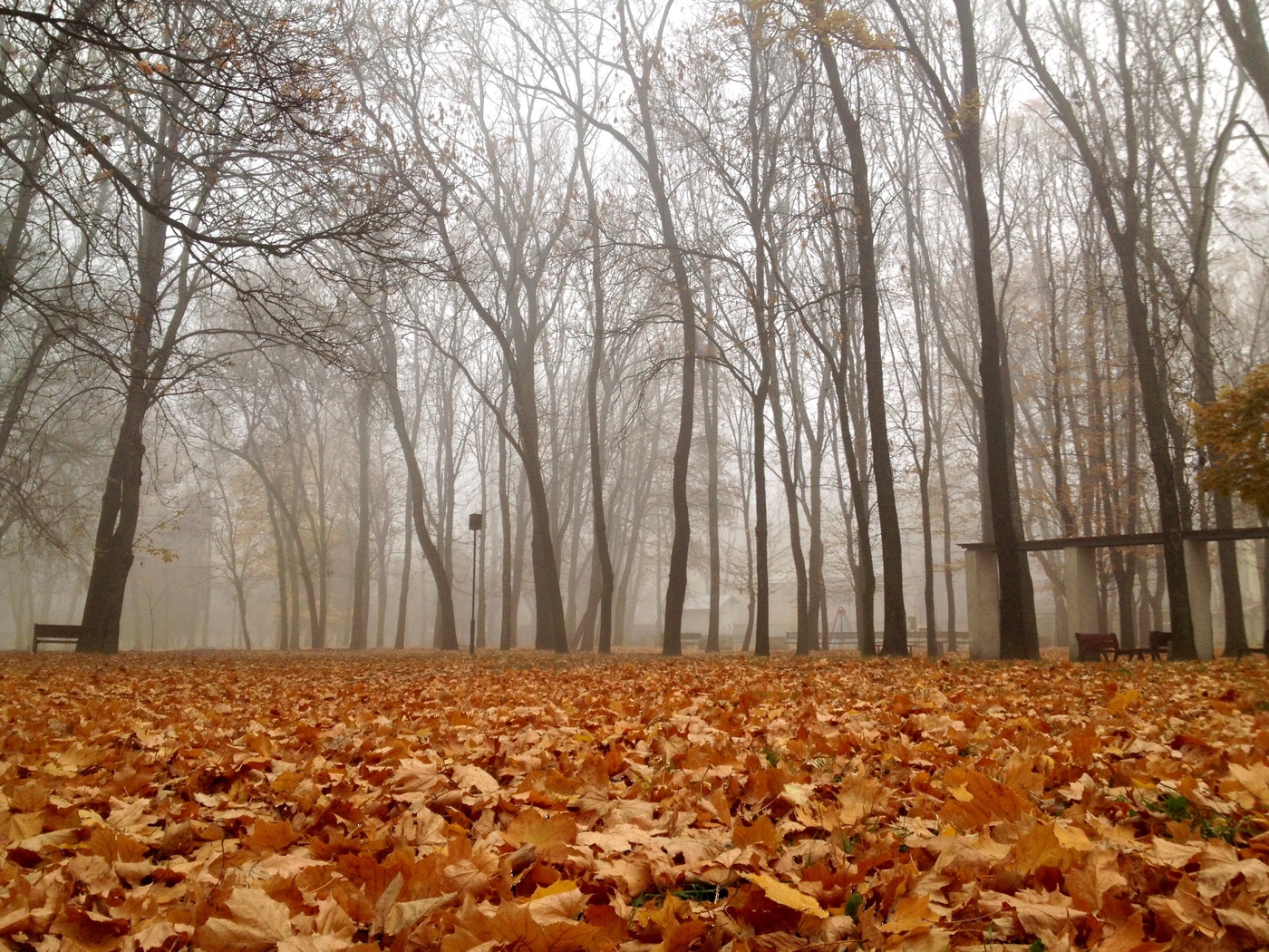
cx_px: 634
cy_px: 476
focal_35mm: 35
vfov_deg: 40.7
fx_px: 1283
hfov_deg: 52.6
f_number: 2.4
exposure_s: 1/60
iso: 50
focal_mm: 4.28
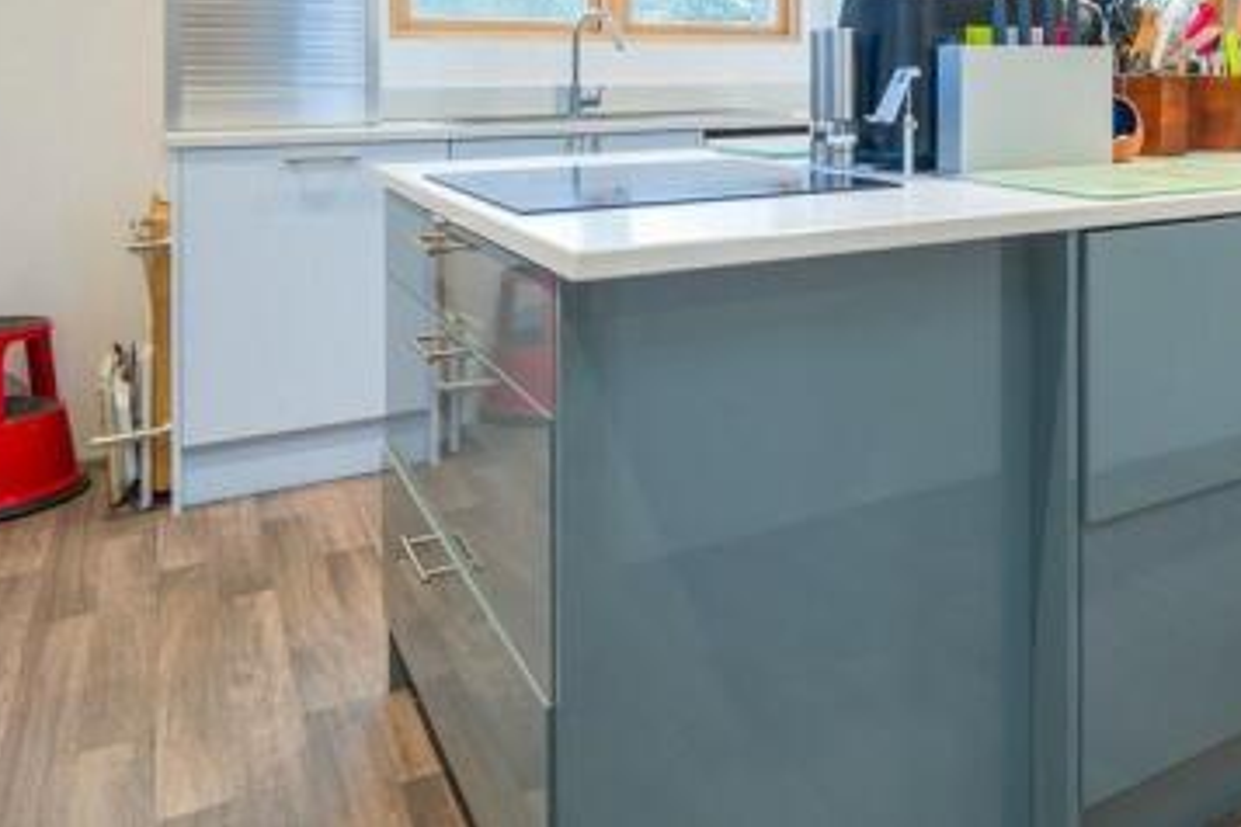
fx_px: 1137
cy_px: 71
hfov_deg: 53.8
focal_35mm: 33
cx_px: 972
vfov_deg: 37.2
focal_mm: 11.8
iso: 160
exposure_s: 1/6
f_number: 7.1
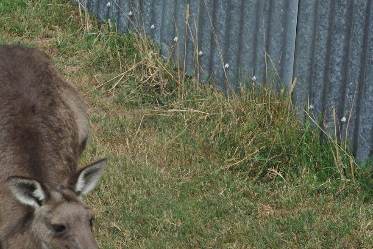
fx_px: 1774
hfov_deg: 12.0
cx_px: 73
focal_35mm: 171
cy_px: 191
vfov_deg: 8.0
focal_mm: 63
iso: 1600
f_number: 11
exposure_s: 1/1500
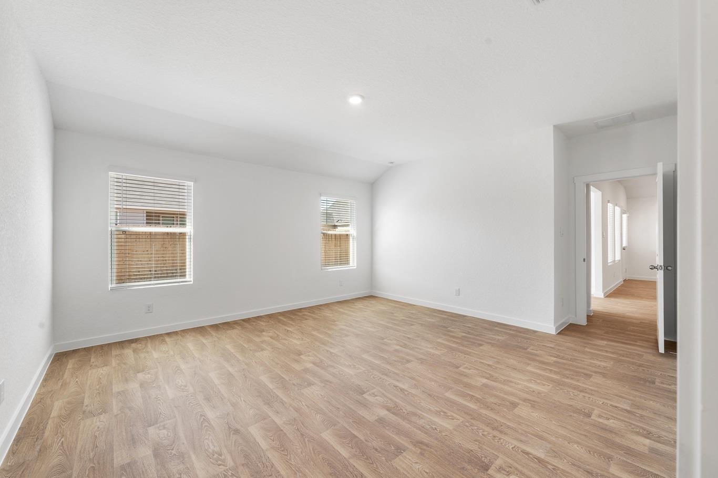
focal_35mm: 14
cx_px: 359
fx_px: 279
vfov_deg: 81.2
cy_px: 239
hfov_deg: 104.3
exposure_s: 1/10
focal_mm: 14
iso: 400
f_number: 8
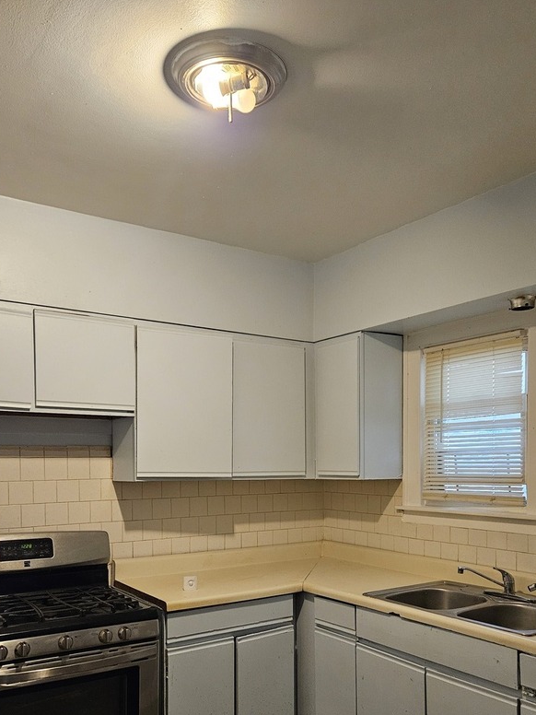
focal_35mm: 32
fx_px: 661
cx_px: 271
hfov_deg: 44.2
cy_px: 477
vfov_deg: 55.6
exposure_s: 1/120
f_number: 1.8
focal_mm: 5.4
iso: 1000
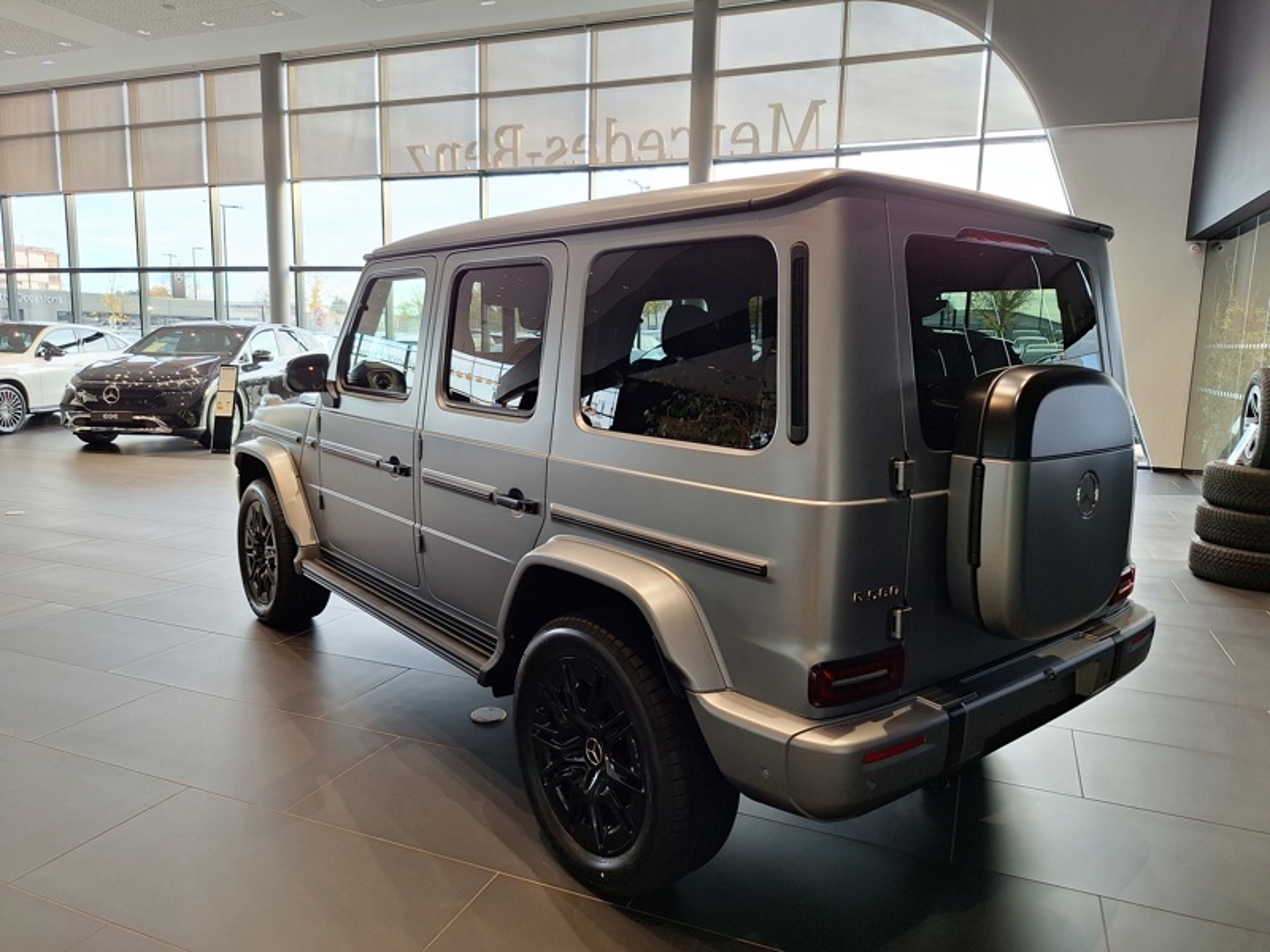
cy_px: 476
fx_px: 844
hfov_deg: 73.9
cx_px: 635
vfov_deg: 58.9
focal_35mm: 23
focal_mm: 5.54
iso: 80
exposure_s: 1/100
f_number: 1.8
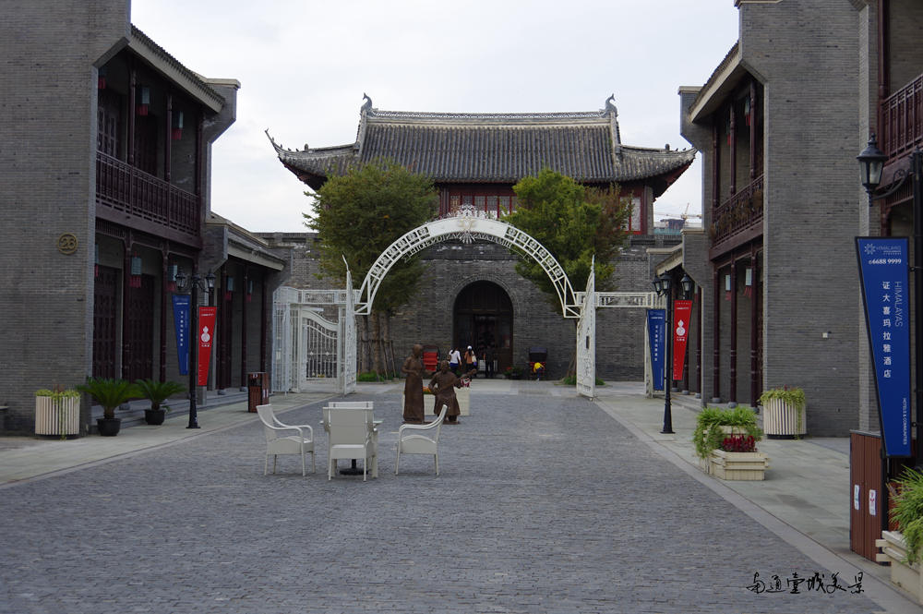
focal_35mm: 54
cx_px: 462
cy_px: 307
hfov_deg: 36.9
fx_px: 1383
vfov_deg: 25.0
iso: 100
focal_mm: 36
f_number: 5
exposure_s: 1/125
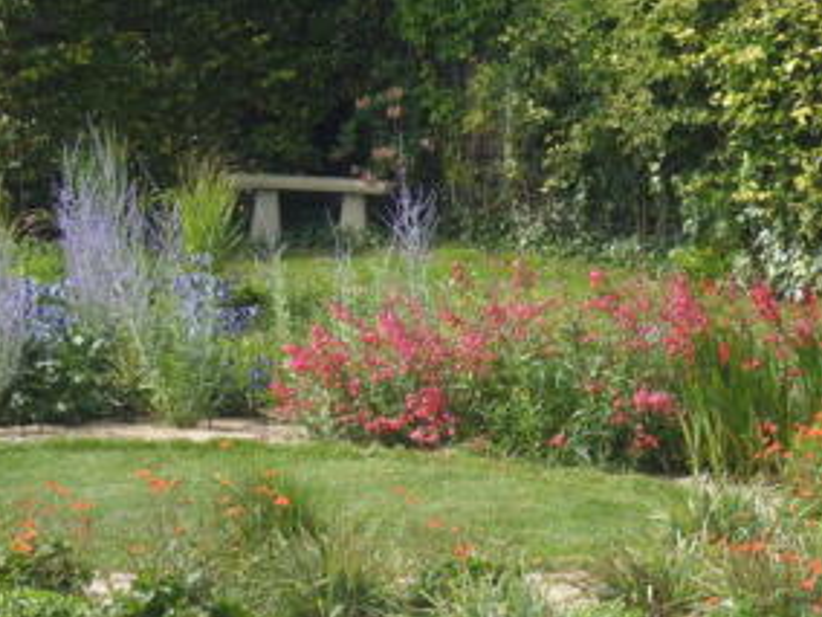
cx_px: 554
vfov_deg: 11.9
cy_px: 581
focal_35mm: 123
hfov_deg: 16.0
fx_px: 2921
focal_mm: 10.6
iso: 100
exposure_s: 1/250
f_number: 4.5
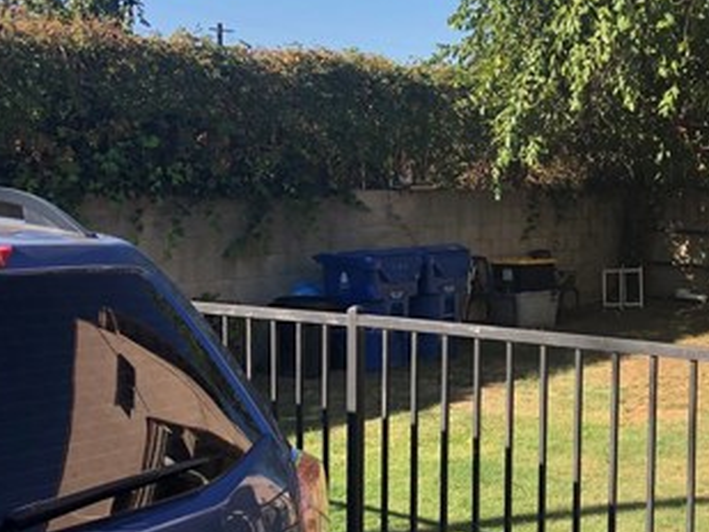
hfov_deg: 32.5
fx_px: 1188
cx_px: 539
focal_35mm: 58
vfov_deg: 25.2
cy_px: 294
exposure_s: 1/759
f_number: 1.8
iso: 20
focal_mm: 4
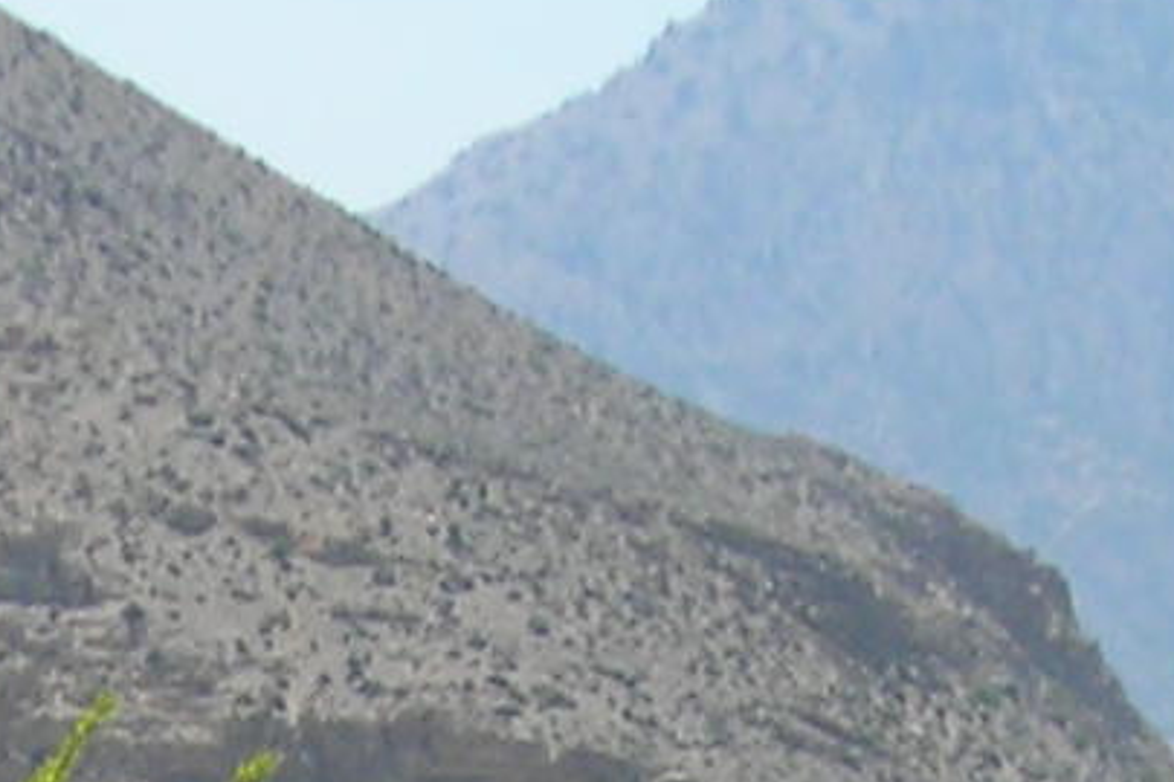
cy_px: 2100
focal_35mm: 253
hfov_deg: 8.1
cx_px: -38
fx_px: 8250
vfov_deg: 5.2
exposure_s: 1/154
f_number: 6.4
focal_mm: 6.3
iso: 50
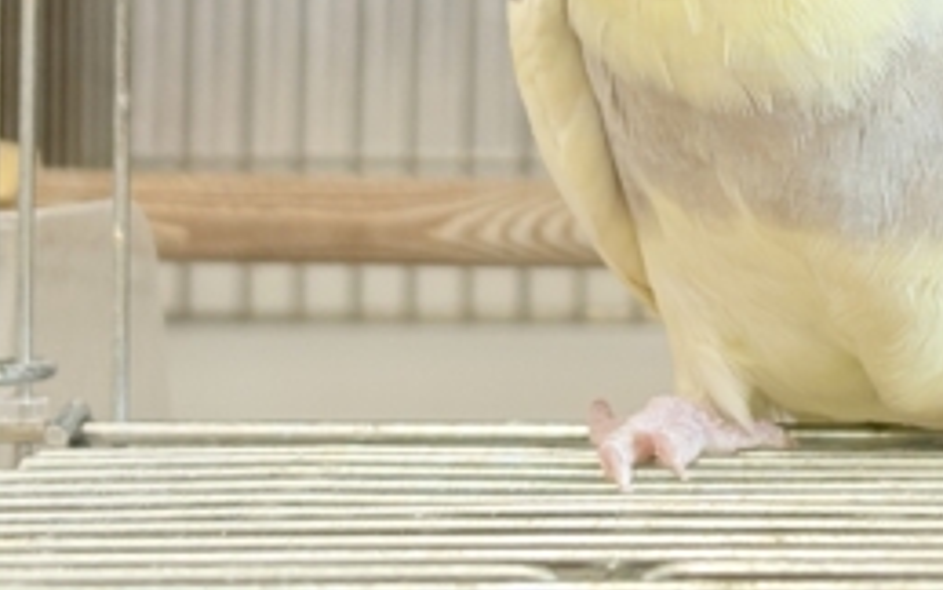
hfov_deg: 15.2
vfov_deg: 9.4
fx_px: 3496
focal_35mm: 136
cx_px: 856
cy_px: -280
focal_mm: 5.96
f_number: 1.6
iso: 50
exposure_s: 1/50
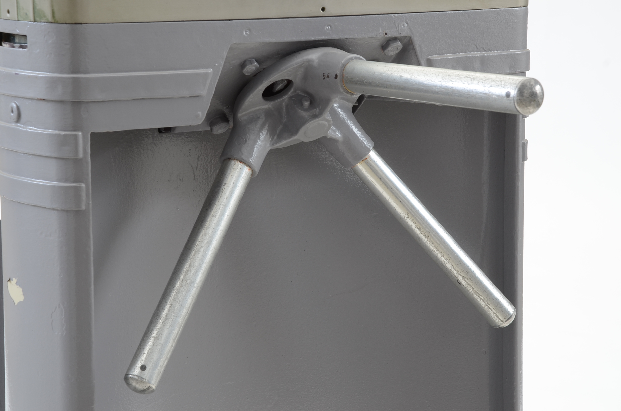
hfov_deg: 22.0
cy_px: 206
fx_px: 1601
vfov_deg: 14.6
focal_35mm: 93
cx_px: 310
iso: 200
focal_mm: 62
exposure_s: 1/125
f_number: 9
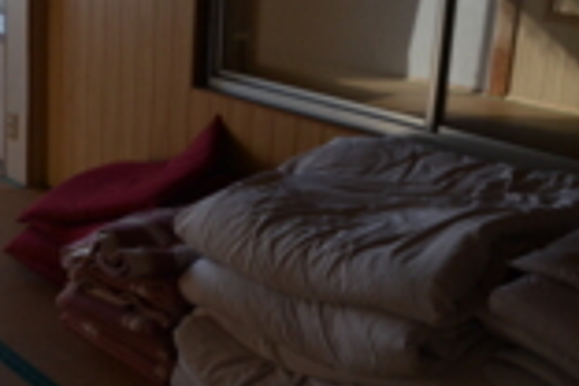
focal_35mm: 65
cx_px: -126
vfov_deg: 20.8
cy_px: 180
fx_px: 1050
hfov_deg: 27.0
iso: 1000
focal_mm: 17
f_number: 9
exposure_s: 1/320
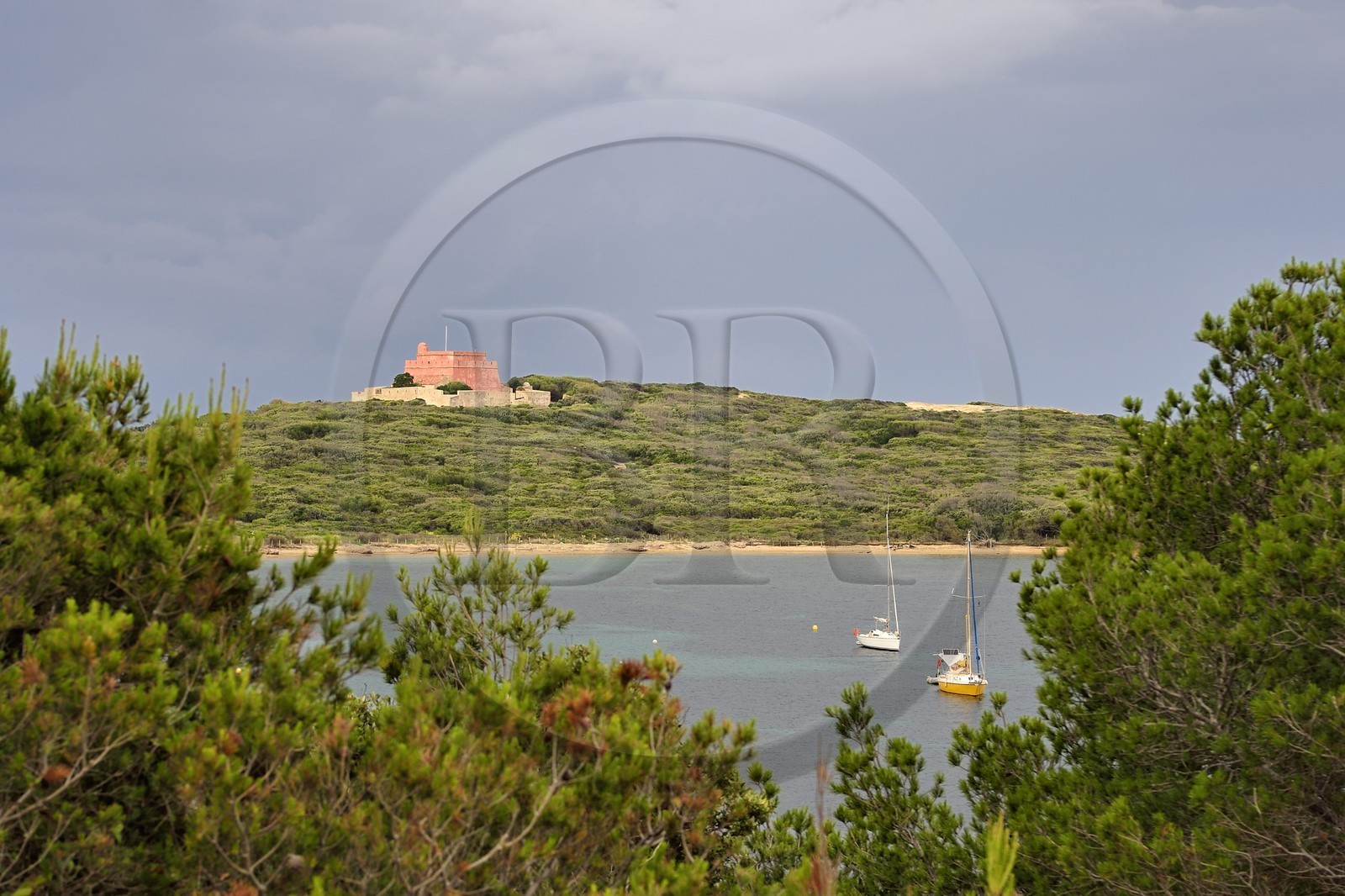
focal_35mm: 70
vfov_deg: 19.4
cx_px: 672
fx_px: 2615
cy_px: 448
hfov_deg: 28.8
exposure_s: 1/250
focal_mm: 70
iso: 200
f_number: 5.6
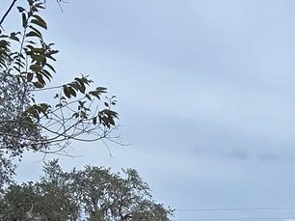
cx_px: 296
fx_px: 579
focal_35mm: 68
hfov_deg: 27.0
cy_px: 366
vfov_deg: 18.2
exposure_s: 1/1019
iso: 50
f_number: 2.2
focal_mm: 2.2
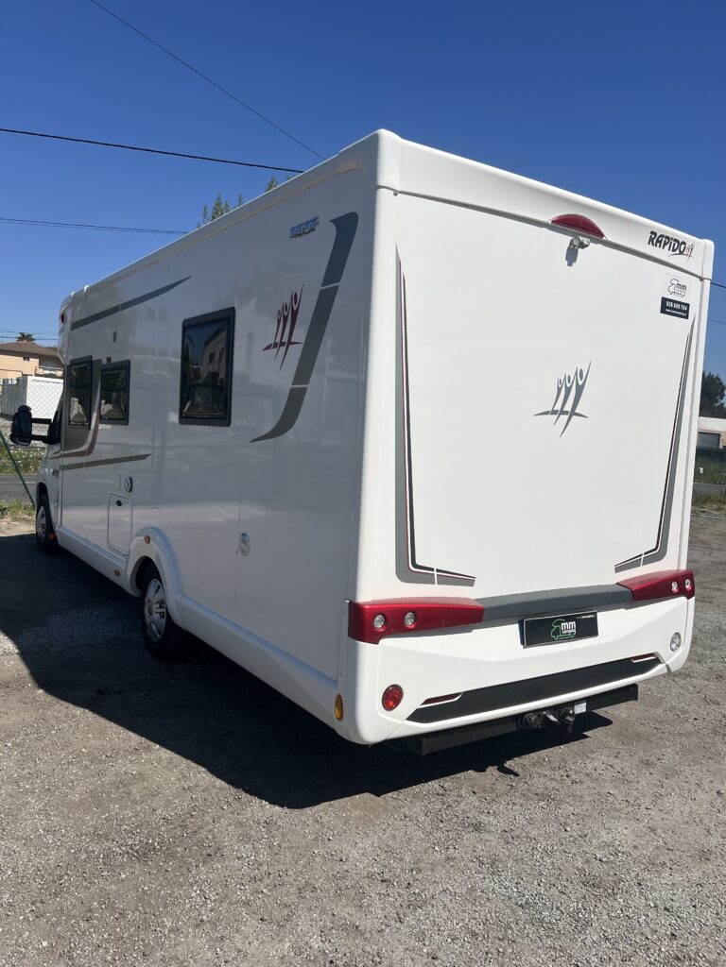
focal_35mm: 26
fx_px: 727
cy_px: 484
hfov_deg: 53.1
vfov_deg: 67.3
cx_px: 363
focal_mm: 5.1
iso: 50
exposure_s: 1/9091
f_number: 1.6
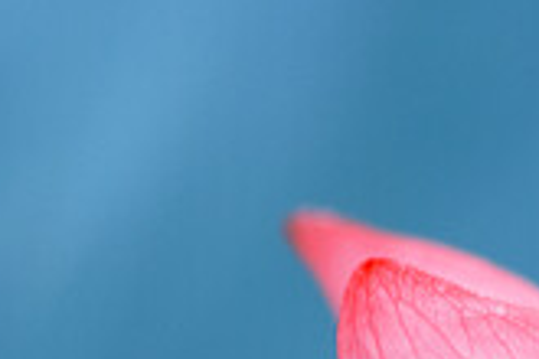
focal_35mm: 2326
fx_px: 34823
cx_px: 1228
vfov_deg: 0.6
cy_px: 721
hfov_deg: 0.9
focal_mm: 300
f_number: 5
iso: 160
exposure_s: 1/400
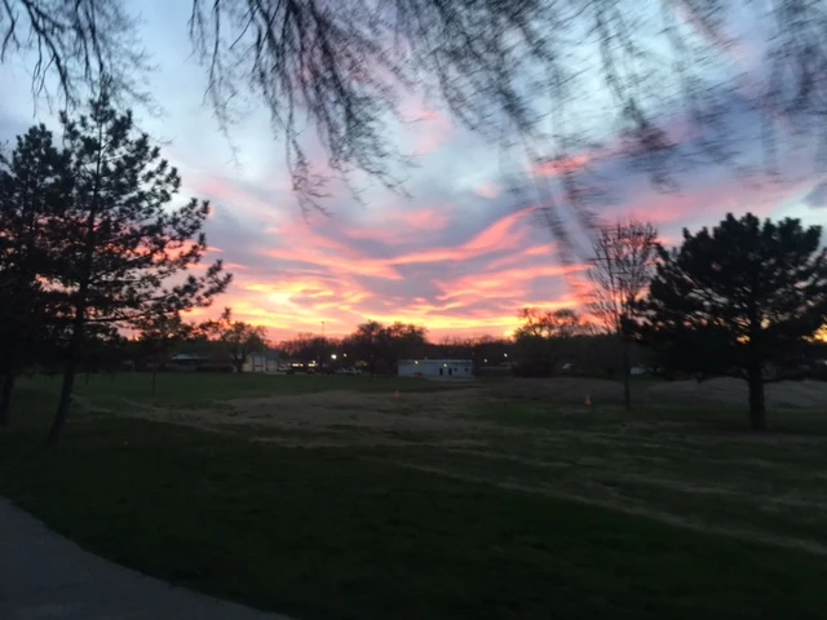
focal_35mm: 29
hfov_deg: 61.7
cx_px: 414
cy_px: 310
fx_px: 693
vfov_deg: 48.2
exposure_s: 1/15
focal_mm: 4.15
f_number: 2.2
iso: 40
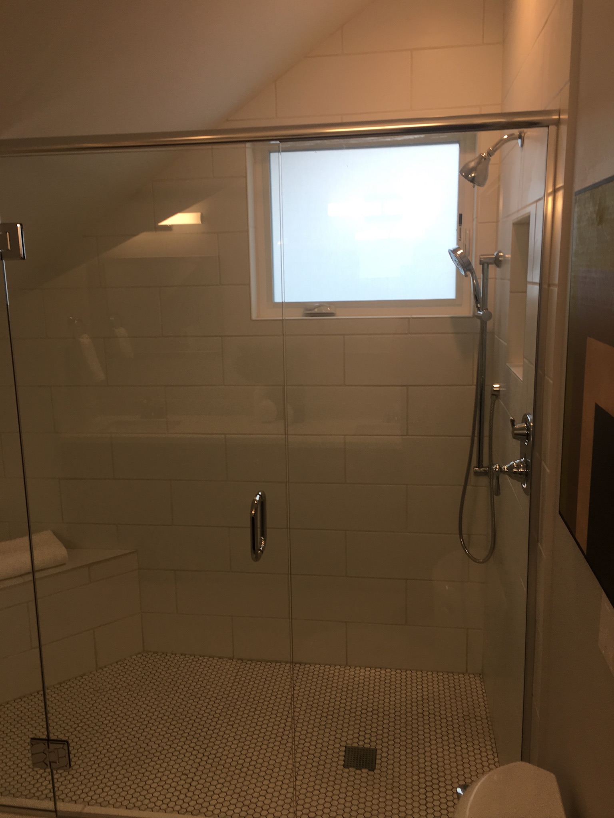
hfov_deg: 48.2
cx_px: 307
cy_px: 409
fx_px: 686
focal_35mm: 29
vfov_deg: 61.7
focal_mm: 4.15
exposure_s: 1/60
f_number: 2.2
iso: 32
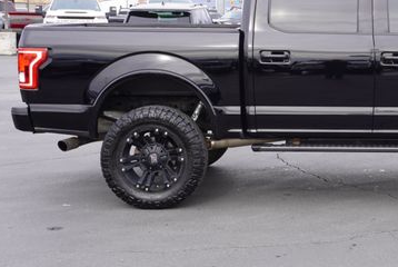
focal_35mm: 75
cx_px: 346
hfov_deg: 26.2
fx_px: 831
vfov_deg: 18.2
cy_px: 113
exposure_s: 1/80
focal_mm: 28
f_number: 6.3
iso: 100
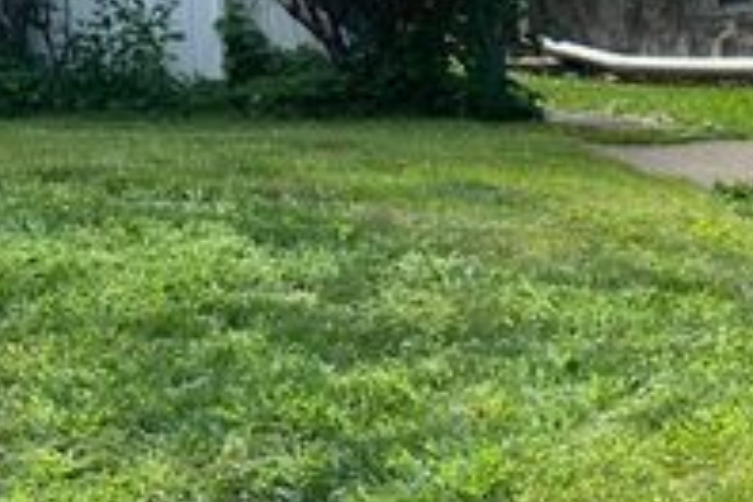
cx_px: -42
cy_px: -215
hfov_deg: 21.4
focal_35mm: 91
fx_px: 1903
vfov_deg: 14.2
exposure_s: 1/1232
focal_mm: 4.25
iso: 32
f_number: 1.8
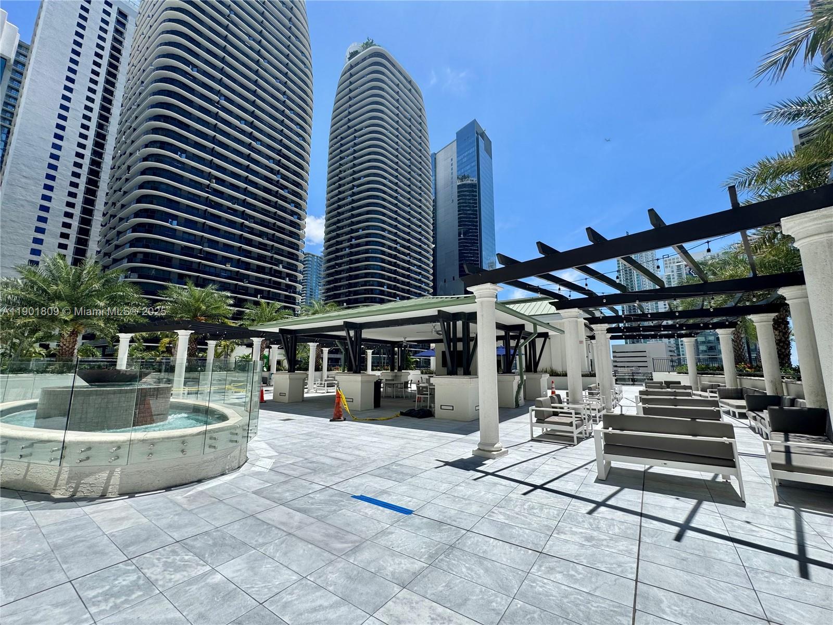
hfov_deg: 102.1
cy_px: 312
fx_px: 337
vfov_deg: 85.7
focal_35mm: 14
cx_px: 416
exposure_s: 1/1927
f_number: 2.2
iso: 40
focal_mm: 2.22
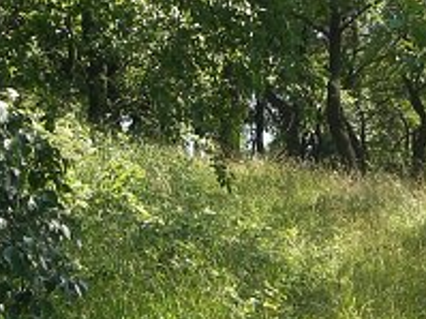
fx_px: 1882
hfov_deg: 12.9
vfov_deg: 9.6
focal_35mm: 153
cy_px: 24
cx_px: 253
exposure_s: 1/200
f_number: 4.4
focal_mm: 6.3
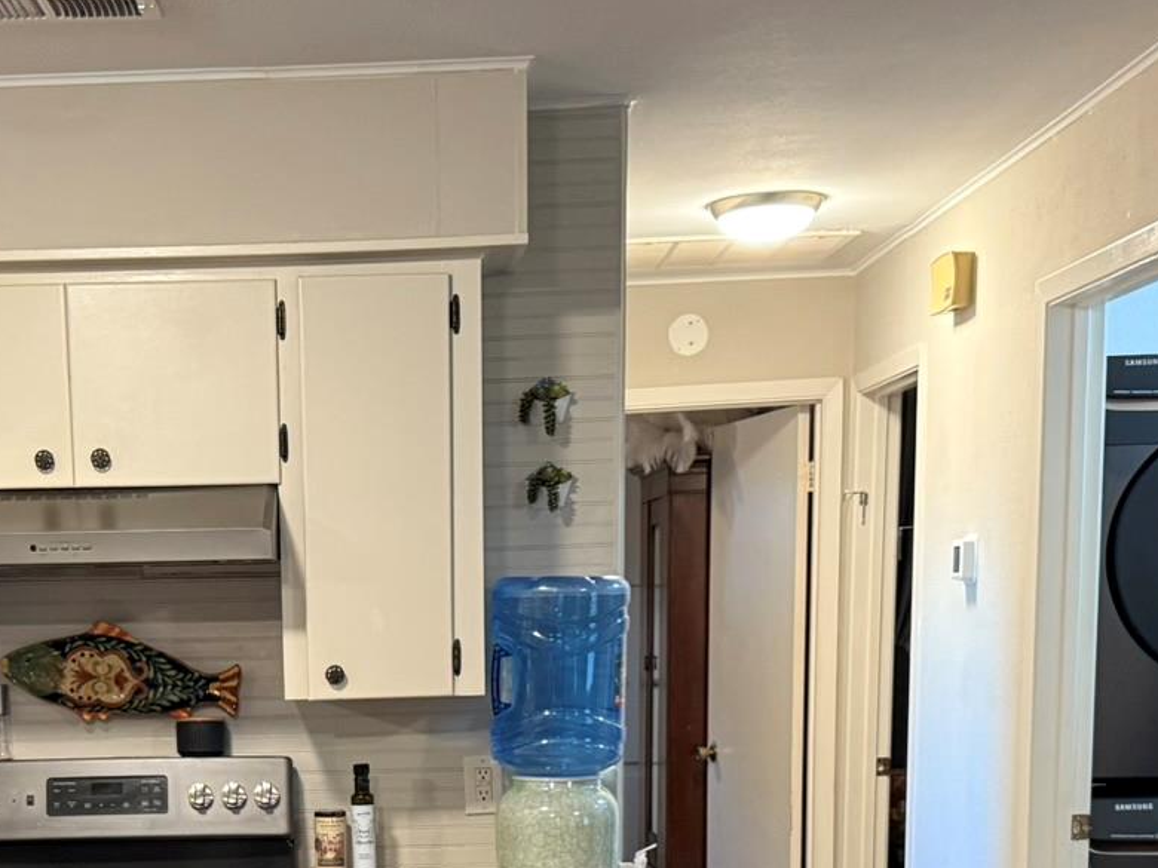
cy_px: 969
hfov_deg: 30.2
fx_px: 2108
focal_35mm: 63
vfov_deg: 22.0
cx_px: 298
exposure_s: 1/60
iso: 400
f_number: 1.78
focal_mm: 6.76
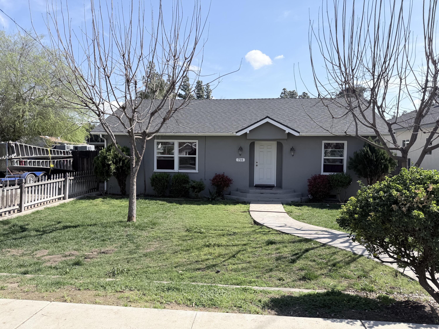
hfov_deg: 71.6
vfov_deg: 56.8
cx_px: 220
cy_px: 164
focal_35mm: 24
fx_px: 304
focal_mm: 6.76
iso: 80
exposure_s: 1/3759
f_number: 1.78
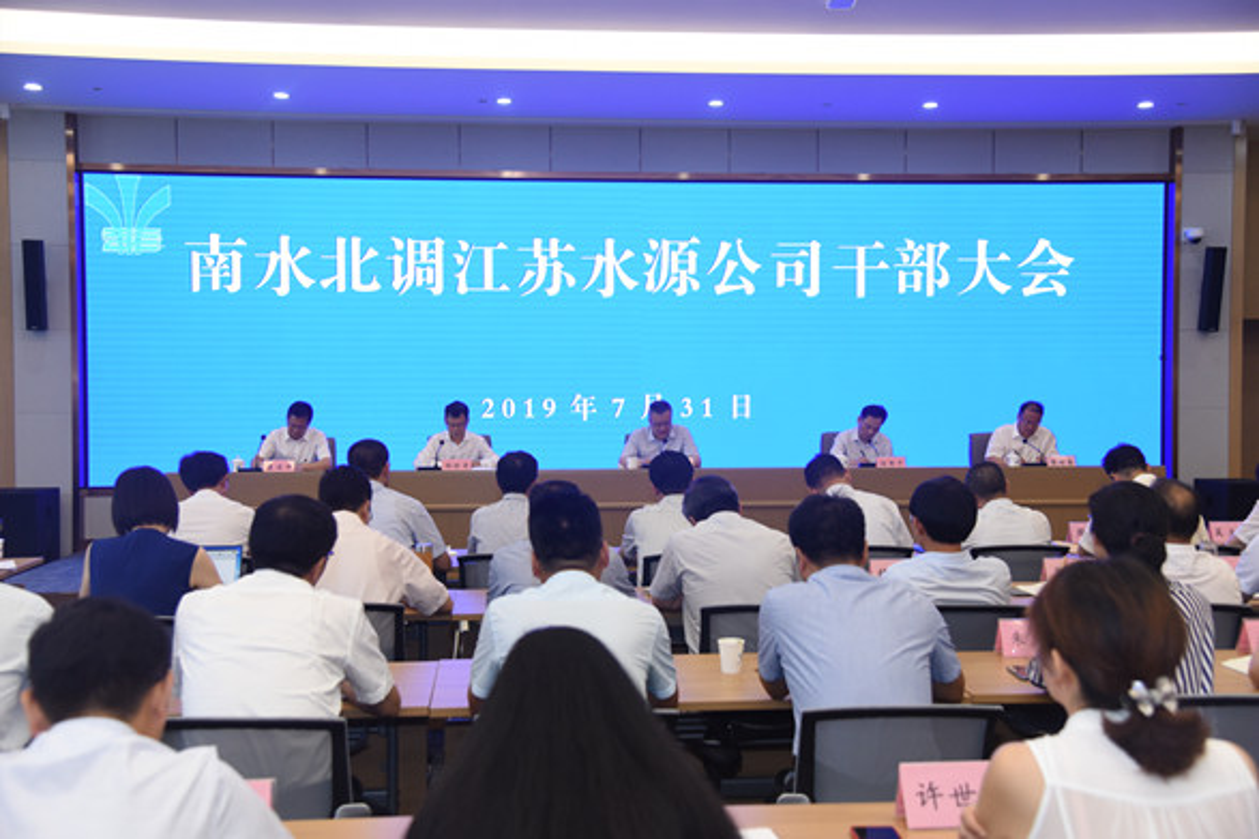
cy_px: 420
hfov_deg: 50.7
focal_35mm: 38
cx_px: 630
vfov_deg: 35.0
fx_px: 1328
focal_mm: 38
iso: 1250
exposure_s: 1/160
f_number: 4
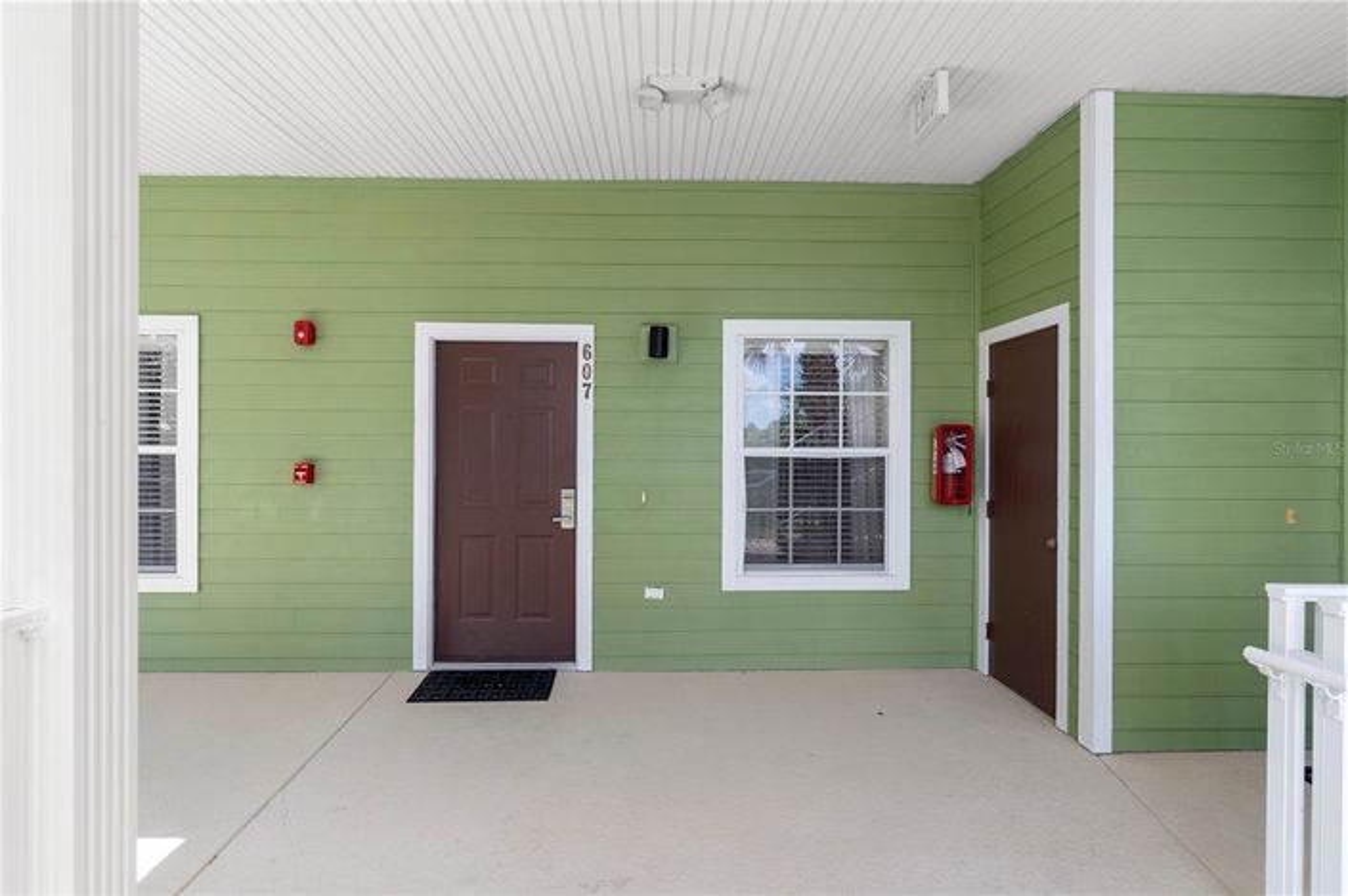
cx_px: 674
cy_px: 448
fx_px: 674
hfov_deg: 90.0
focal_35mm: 18
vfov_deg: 67.3
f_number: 8
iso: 800
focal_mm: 18
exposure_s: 1/125
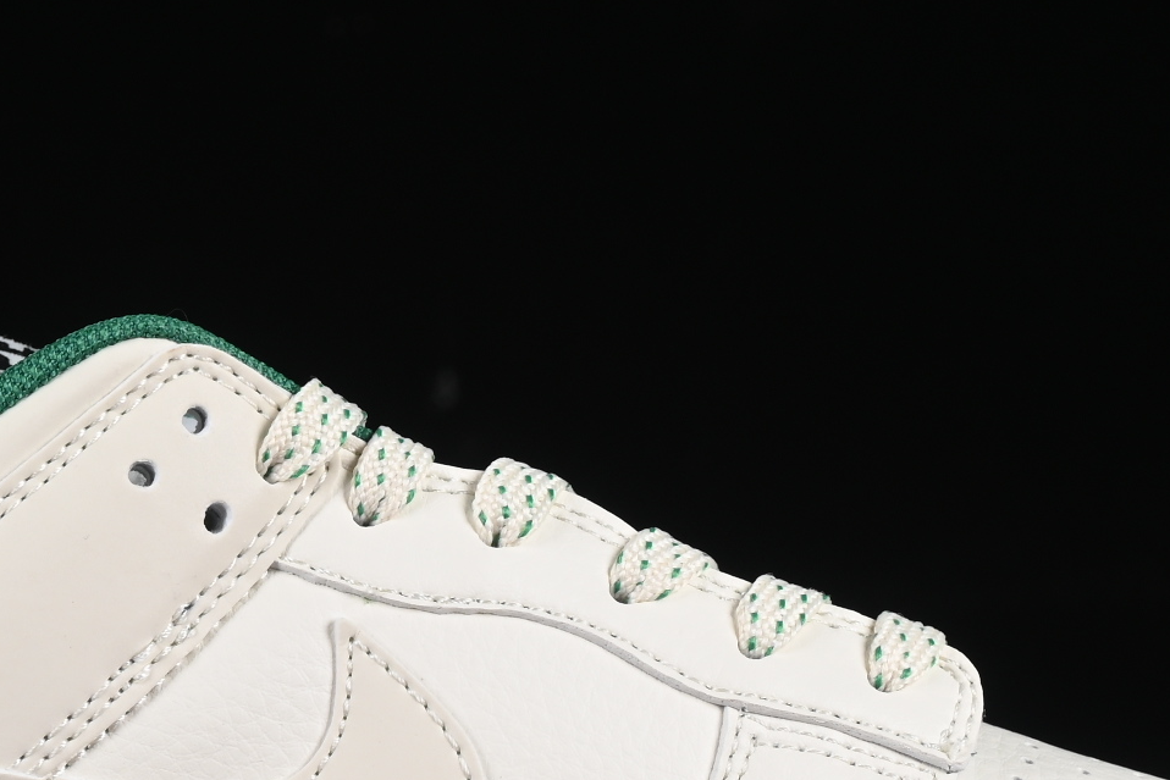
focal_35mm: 218
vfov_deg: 6.3
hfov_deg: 9.4
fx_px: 7086
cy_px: 541
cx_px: 346
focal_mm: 50
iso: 160
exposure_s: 1/80
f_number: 8
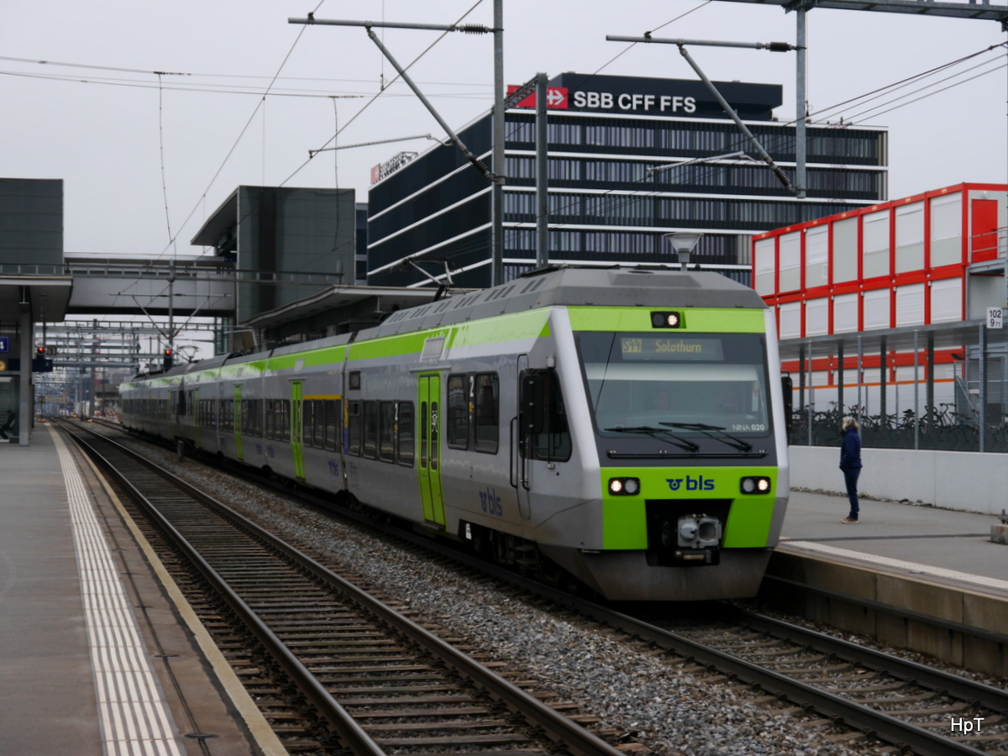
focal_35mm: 66
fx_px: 1922
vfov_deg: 22.3
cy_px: 378
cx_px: 504
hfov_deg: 29.4
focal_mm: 33
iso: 160
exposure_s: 1/125
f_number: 5.6
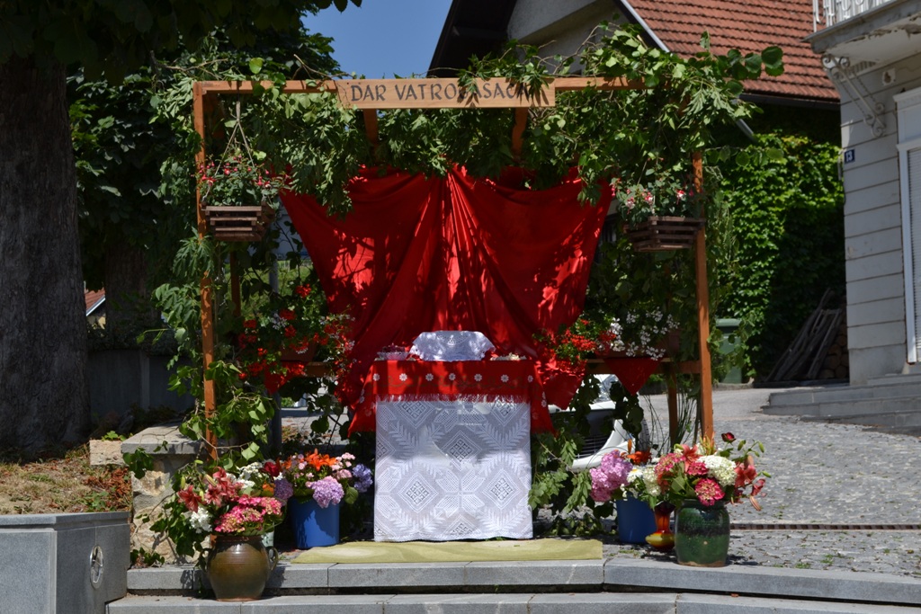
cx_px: 460
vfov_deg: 21.6
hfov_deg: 31.9
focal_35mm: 63
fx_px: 1612
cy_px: 307
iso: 100
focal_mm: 42
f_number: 9
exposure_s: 1/320
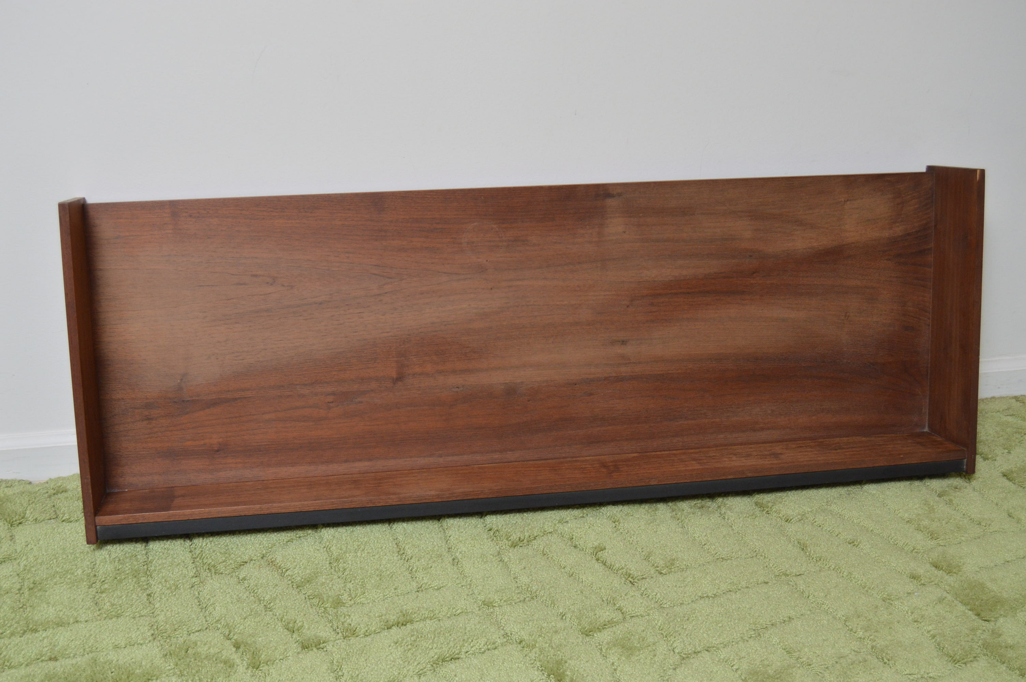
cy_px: 341
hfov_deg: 43.6
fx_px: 1281
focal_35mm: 45
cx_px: 513
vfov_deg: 29.8
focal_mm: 30
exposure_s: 1/80
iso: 800
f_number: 5.6
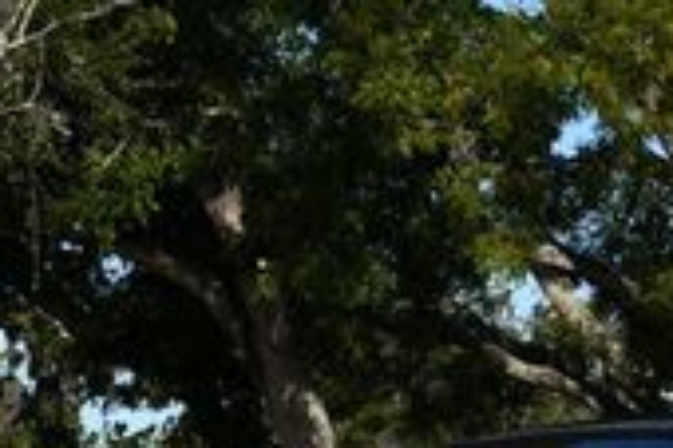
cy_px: 654
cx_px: 558
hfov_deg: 10.1
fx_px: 3810
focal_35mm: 204
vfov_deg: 6.6
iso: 100
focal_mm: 27
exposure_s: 1/320
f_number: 9
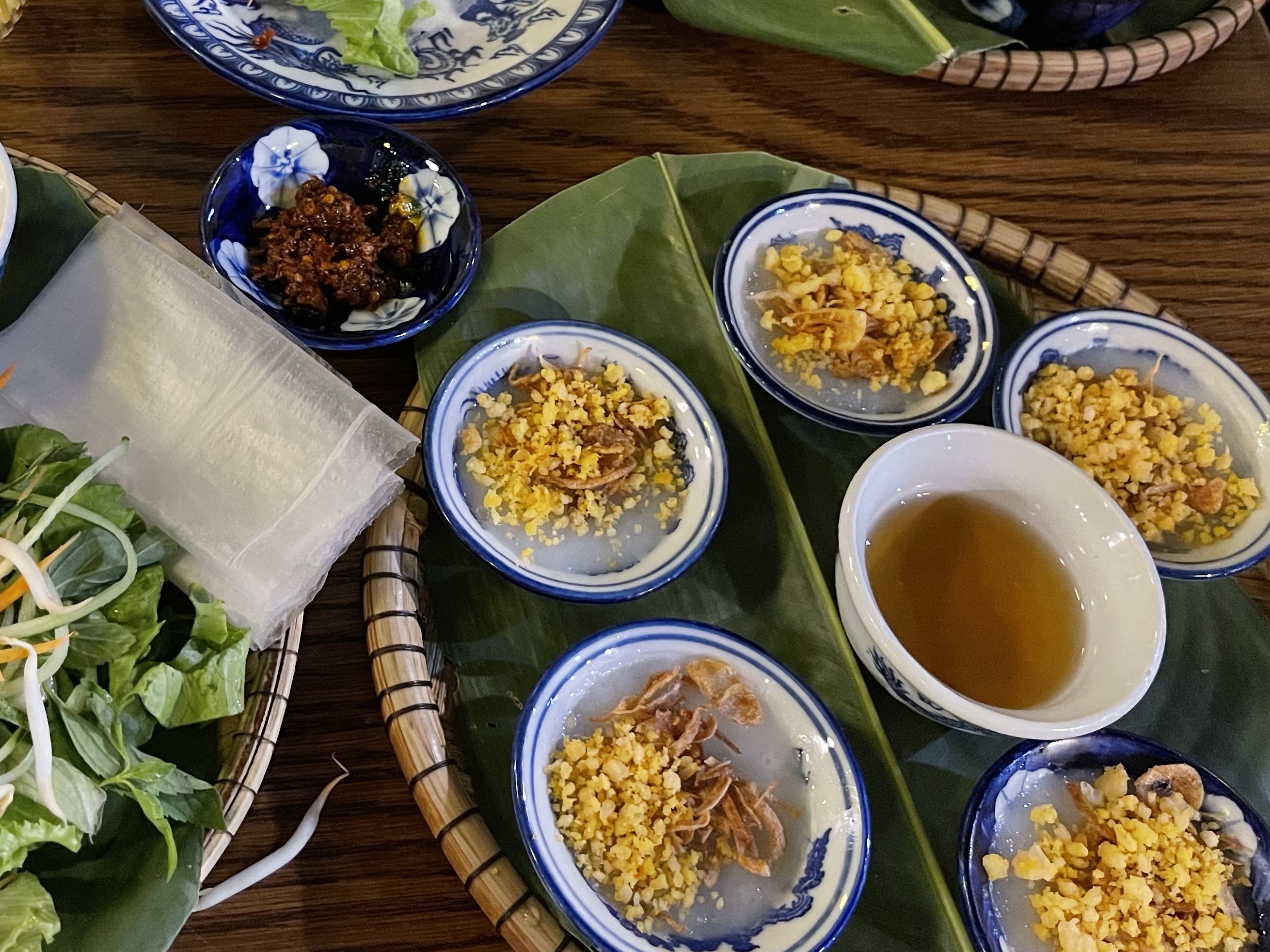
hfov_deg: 45.6
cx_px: 365
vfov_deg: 35.4
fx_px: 1468
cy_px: 267
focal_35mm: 40
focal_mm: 5.1
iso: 640
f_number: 1.6
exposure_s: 1/25
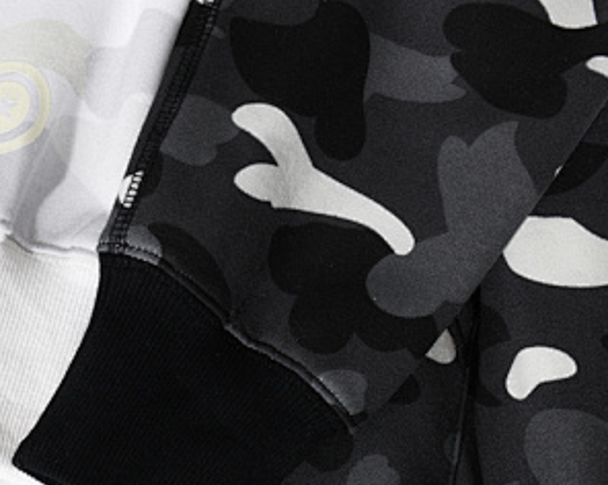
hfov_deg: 19.0
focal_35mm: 100
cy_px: 299
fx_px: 1797
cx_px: 127
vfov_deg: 15.3
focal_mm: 42
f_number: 9
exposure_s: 1/100
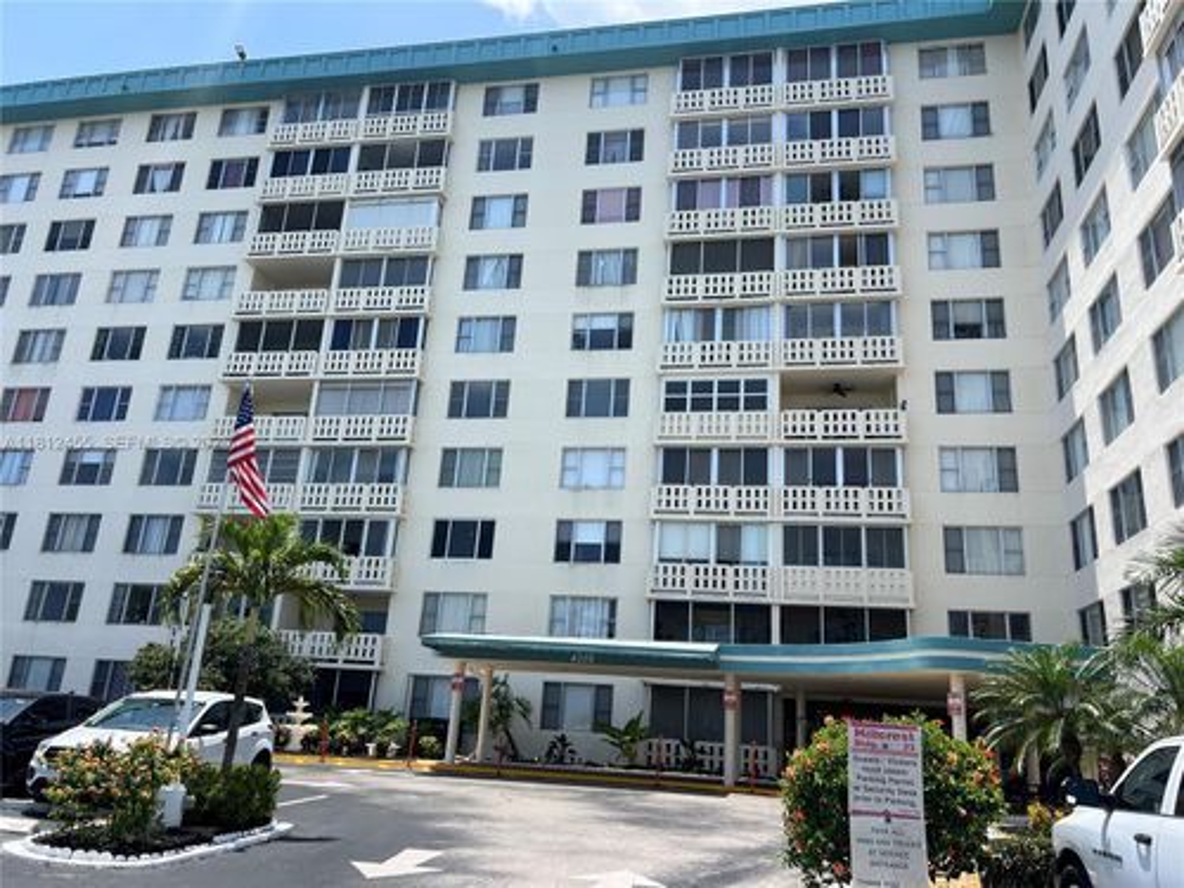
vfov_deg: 53.1
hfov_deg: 67.3
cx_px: 592
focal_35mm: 26
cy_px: 444
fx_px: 889
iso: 50
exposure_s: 1/3165
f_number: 1.5
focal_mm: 5.7
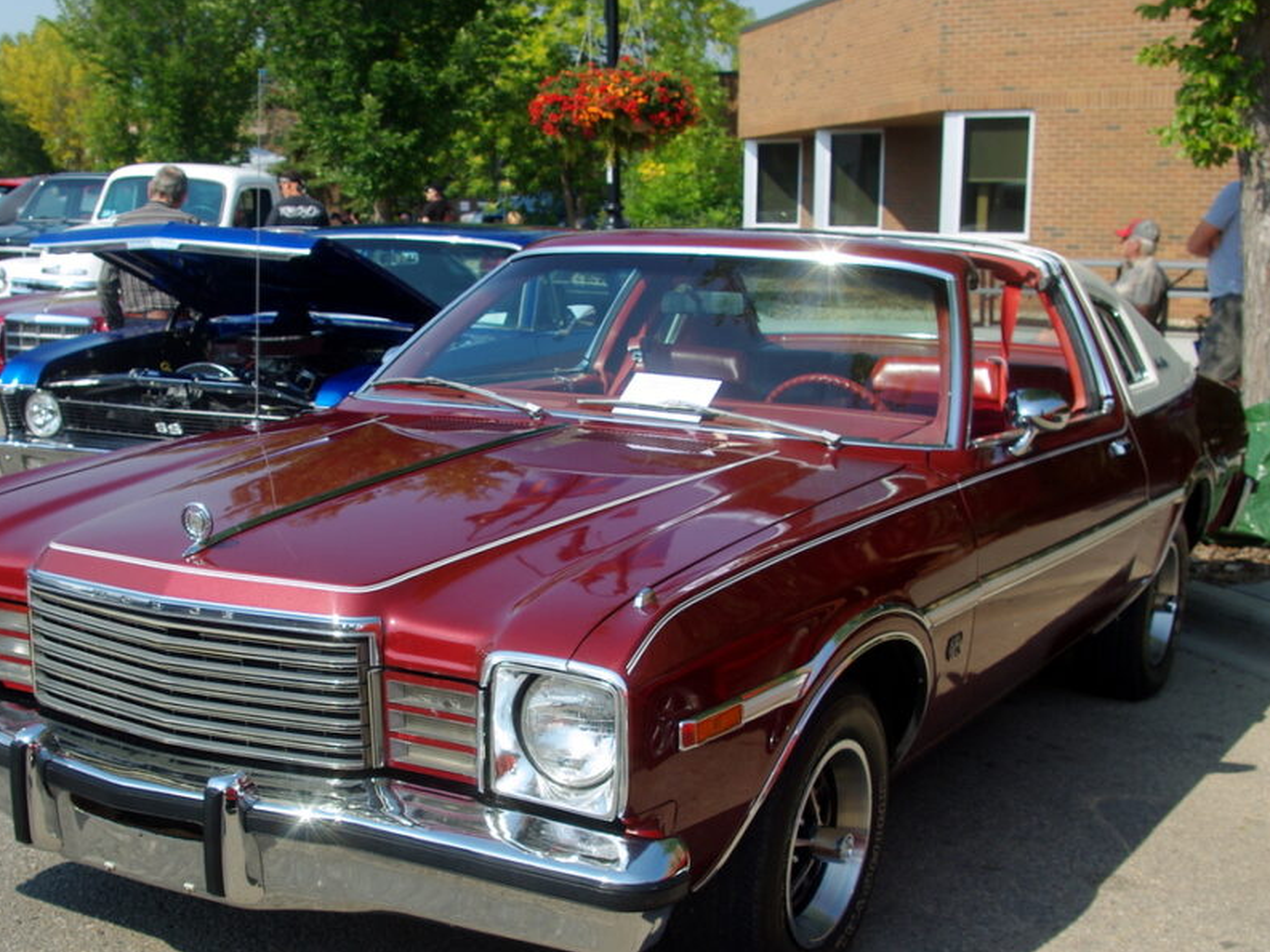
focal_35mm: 44
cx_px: 537
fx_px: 1615
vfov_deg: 32.9
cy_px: 525
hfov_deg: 42.8
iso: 100
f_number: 8
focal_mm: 23
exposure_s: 1/250
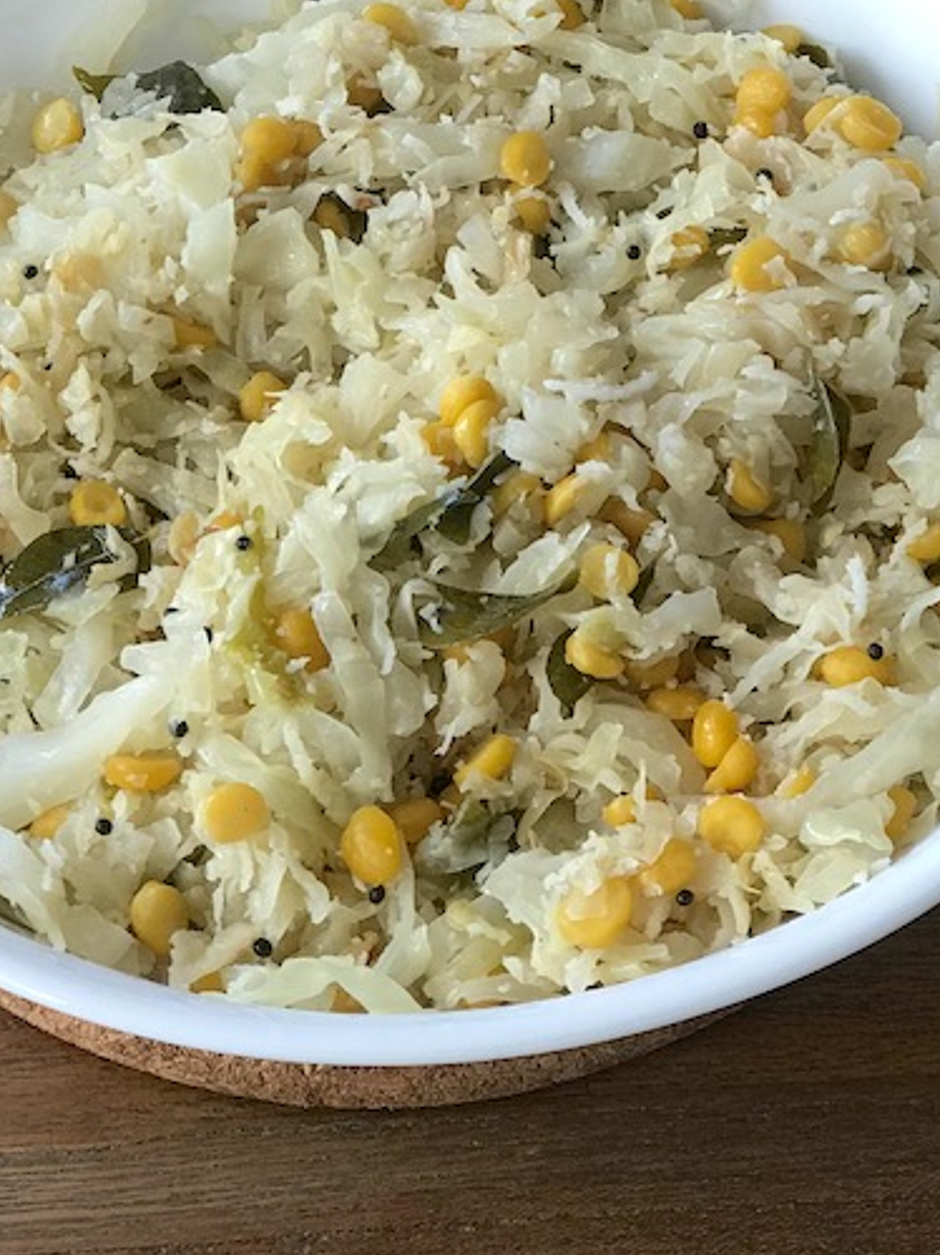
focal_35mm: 122
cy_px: -49
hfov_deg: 12.1
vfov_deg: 15.8
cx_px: 470
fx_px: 4419
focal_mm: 6.6
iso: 32
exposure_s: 1/50
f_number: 2.8
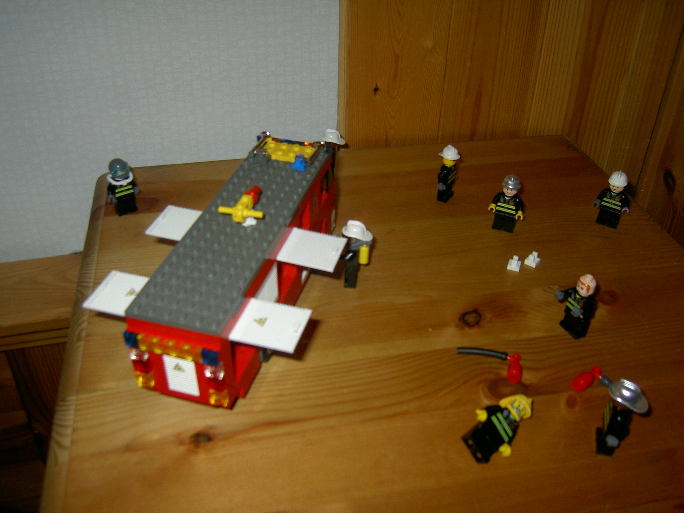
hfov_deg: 54.0
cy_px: 256
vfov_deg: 41.8
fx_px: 672
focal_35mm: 34
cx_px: 342
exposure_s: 1/60
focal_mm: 5.6
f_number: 2.8
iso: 100
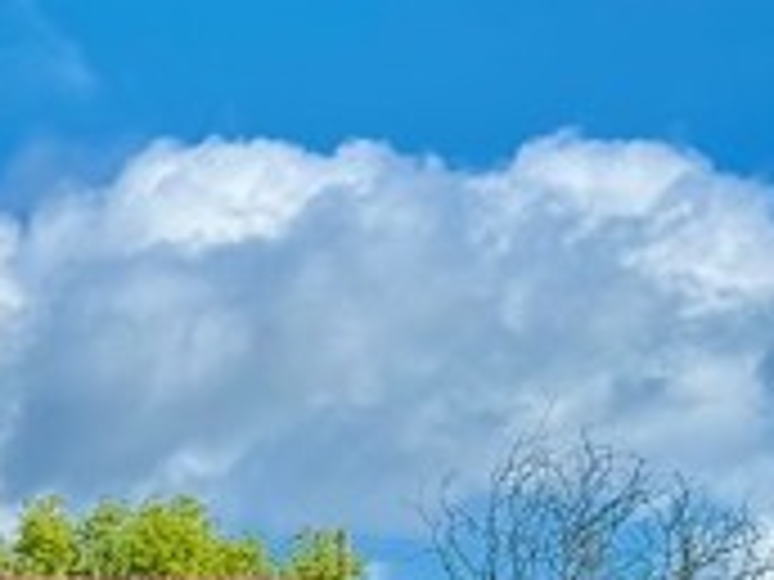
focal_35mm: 143
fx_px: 3197
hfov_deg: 12.6
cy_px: 926
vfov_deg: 10.0
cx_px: -594
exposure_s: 1/4975
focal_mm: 6.76
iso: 80
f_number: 1.78
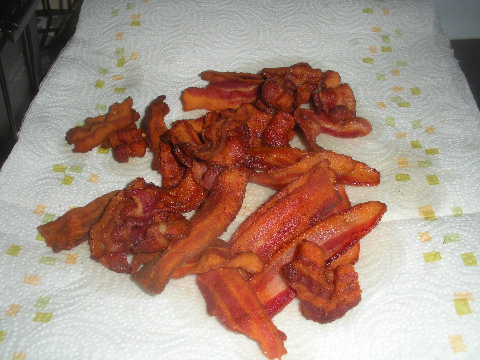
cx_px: 240
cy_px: 180
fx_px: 499
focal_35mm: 36
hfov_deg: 51.4
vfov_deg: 39.7
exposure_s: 1/60
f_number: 5.6
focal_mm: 6.3
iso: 64
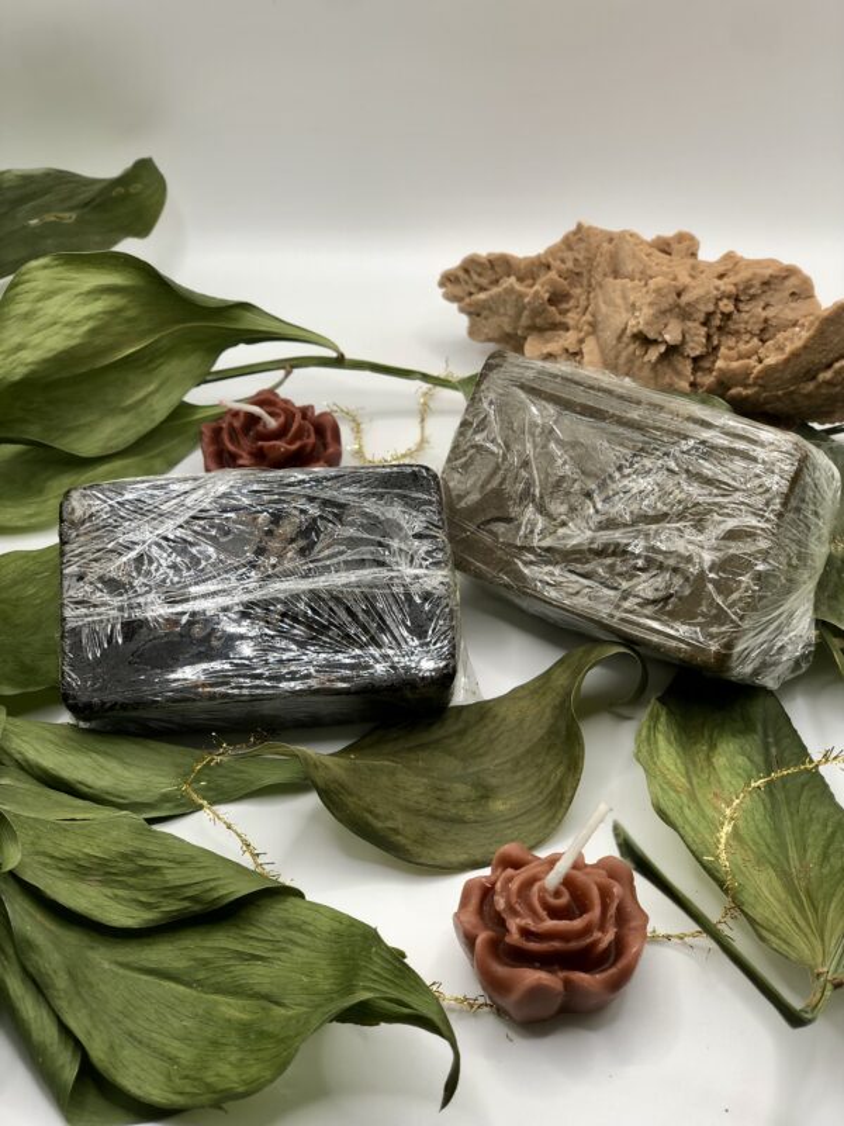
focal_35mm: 52
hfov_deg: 28.0
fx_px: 1690
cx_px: 422
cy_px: 563
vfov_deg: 36.8
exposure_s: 1/78
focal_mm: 6
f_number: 2.4
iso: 16
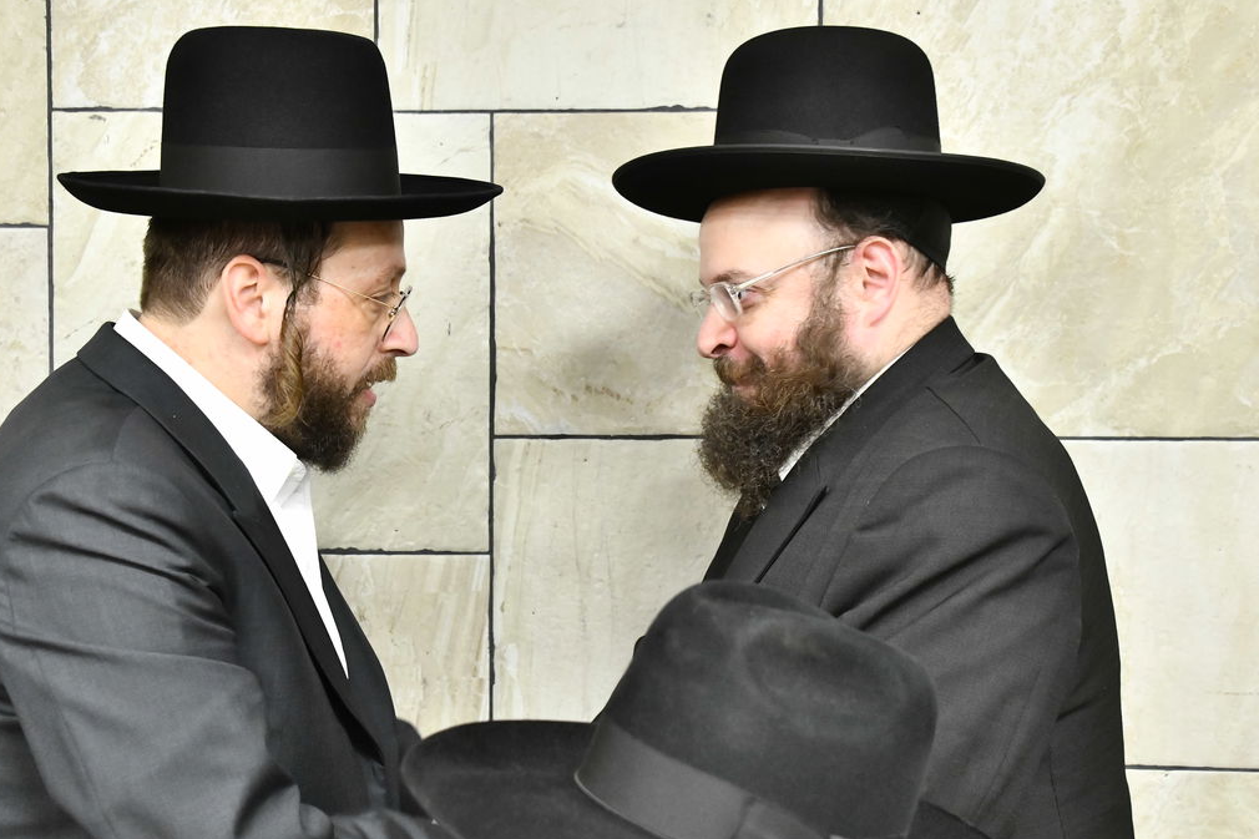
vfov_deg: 22.3
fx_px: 2133
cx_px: 596
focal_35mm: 61
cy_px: 439
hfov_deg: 32.9
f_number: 5.6
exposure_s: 1/200
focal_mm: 44
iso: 3200
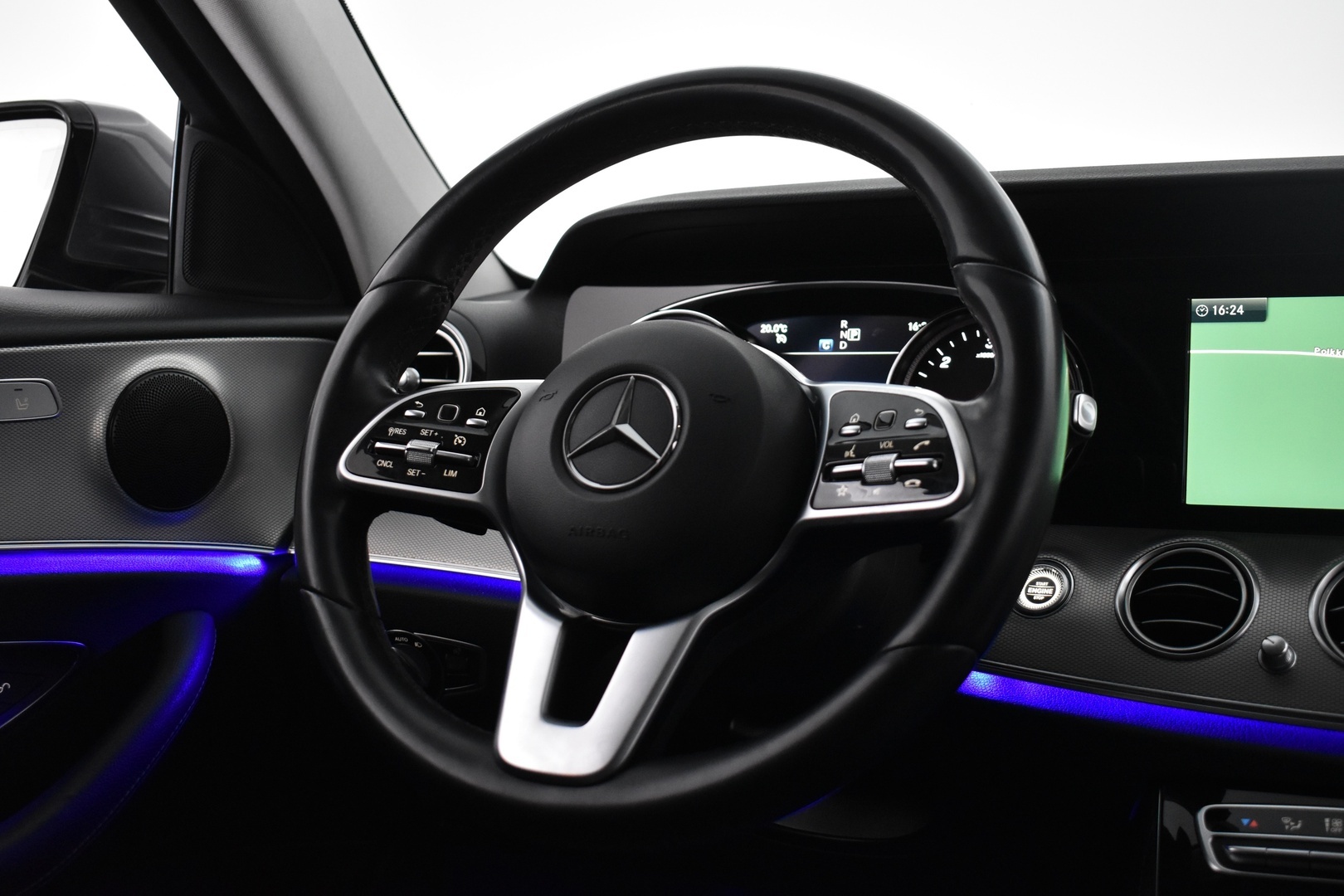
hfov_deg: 47.9
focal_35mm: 40
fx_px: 1512
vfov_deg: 33.0
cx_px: 672
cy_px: 448
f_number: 4
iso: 2200
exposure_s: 1/40
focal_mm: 27
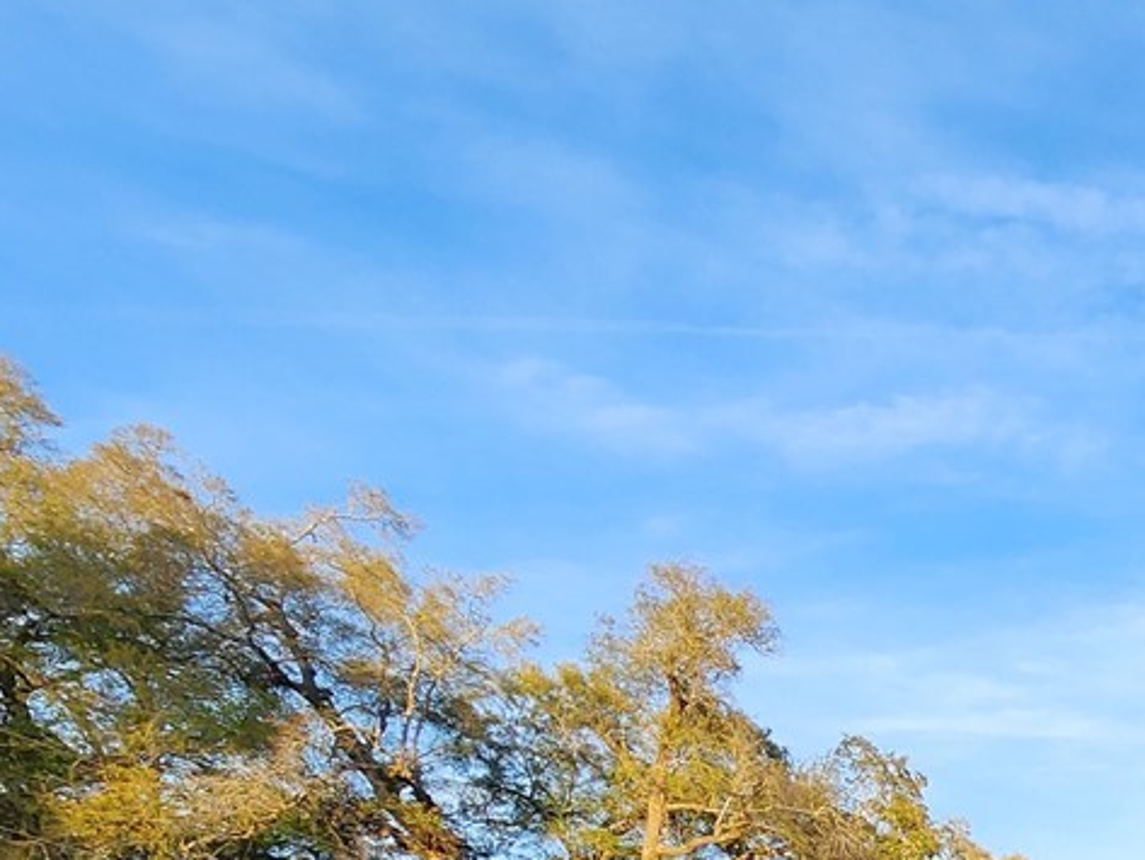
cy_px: 1231
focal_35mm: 44
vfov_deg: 25.9
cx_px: 1573
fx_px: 1456
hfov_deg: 30.8
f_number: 2.2
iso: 50
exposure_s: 1/317
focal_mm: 2.2
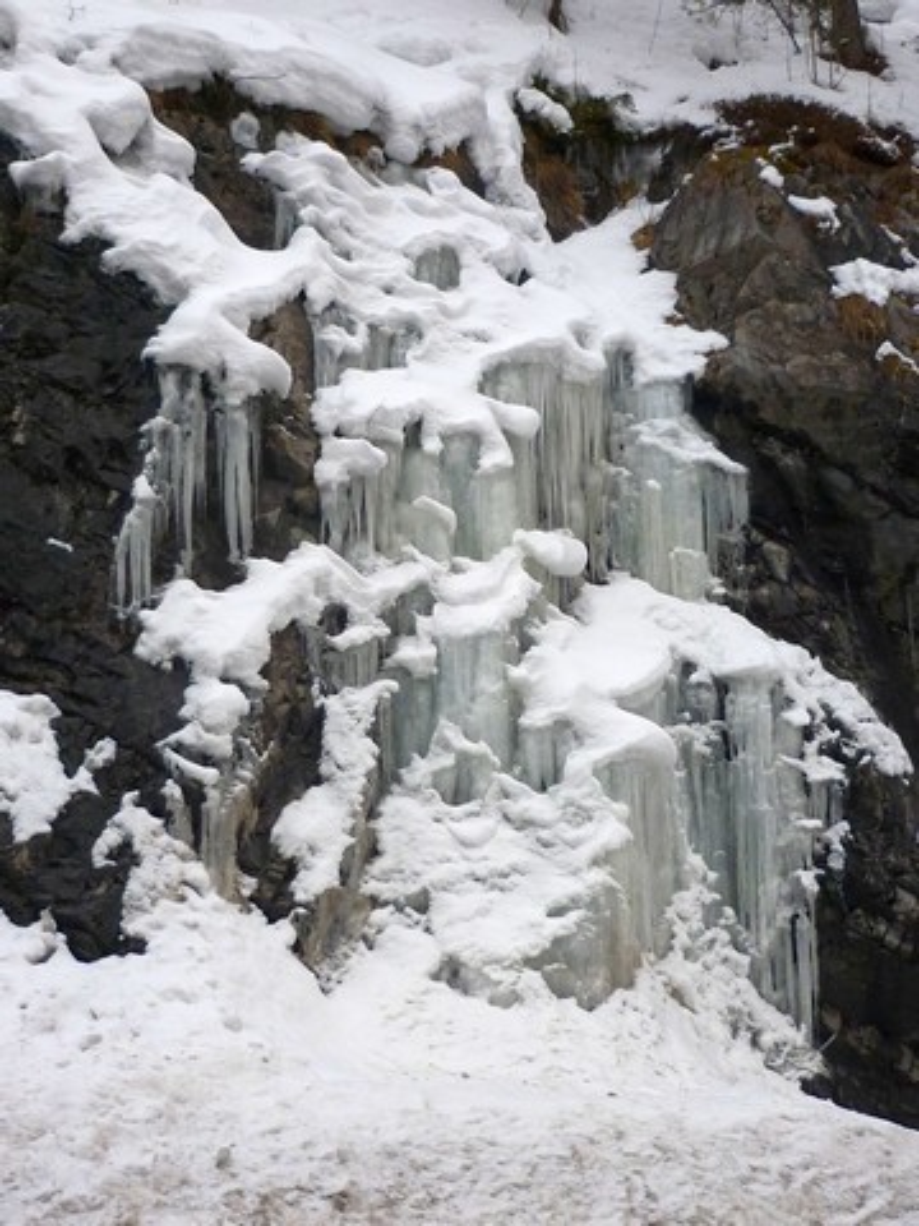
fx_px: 1805
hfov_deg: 28.6
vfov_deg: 37.5
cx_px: 460
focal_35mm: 51
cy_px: 613
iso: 80
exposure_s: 1/200
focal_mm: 5.9
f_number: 2.9
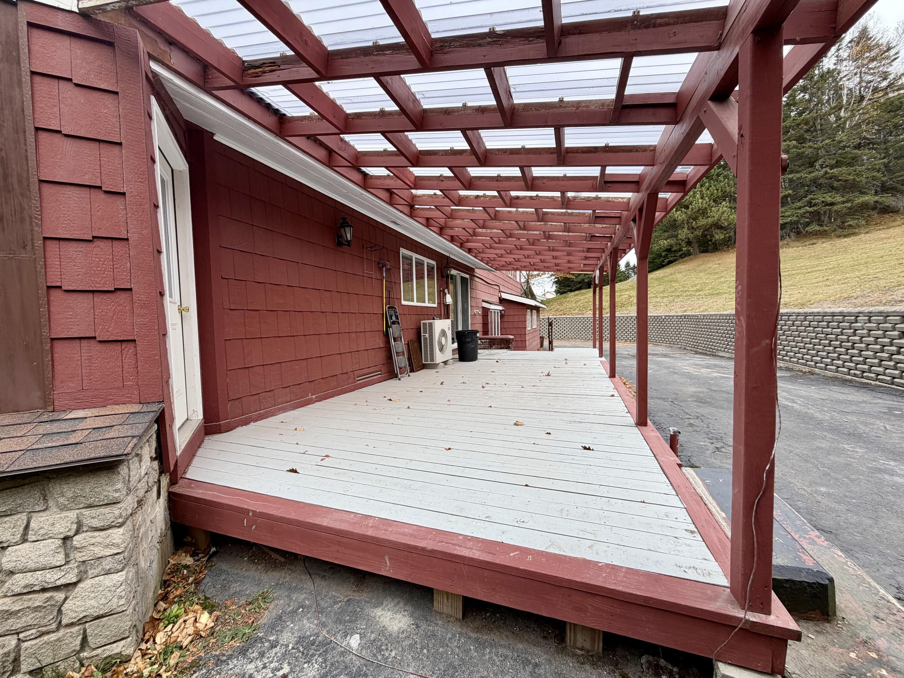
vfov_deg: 85.7
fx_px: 366
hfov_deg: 102.1
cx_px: 452
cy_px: 339
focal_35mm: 14
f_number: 2.2
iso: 50
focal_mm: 2.22
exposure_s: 1/376
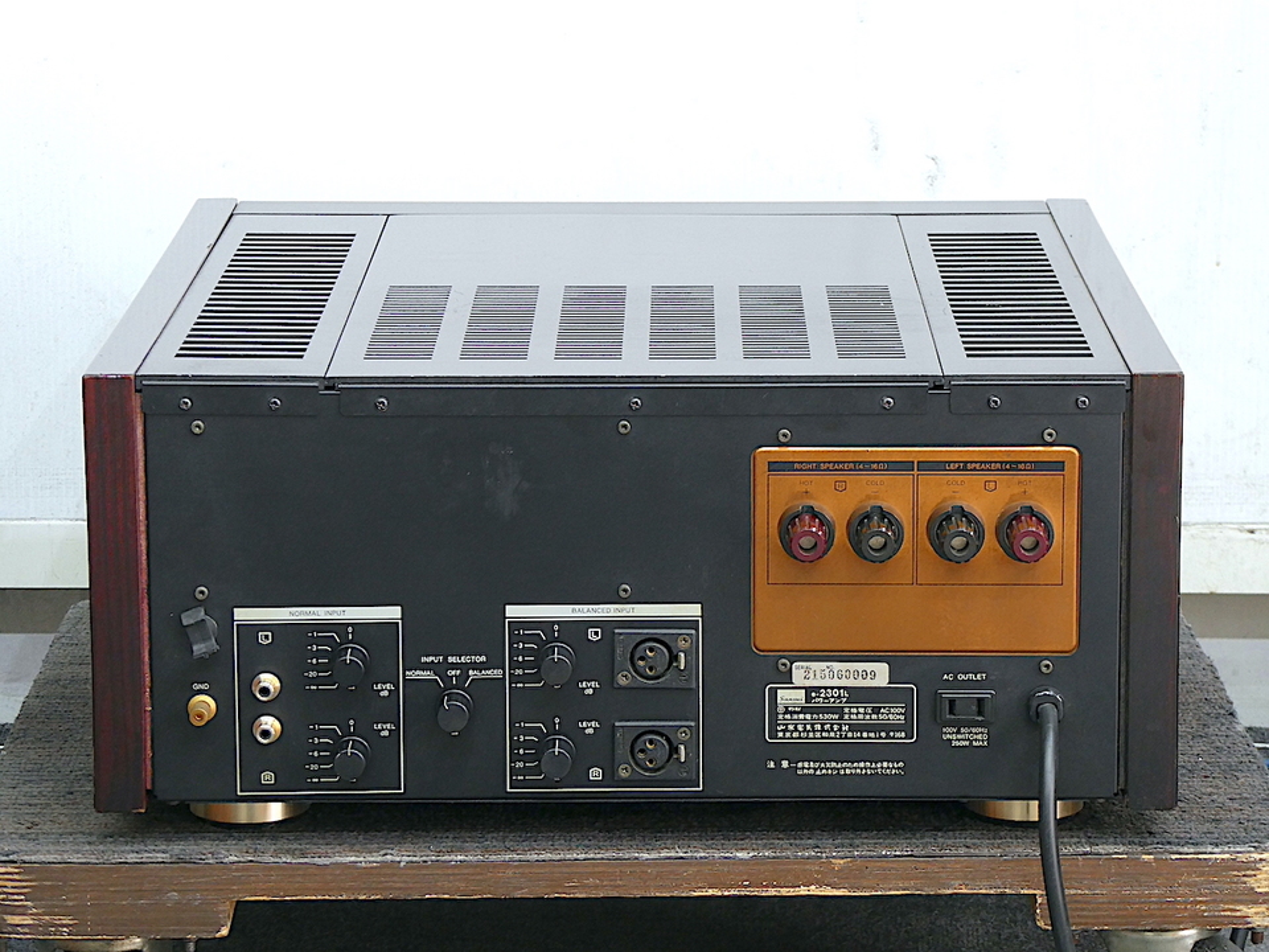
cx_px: 634
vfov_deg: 12.9
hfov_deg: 17.1
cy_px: 476
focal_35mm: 115
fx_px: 4216
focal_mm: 20.6
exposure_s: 1/6
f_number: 5.1
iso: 200
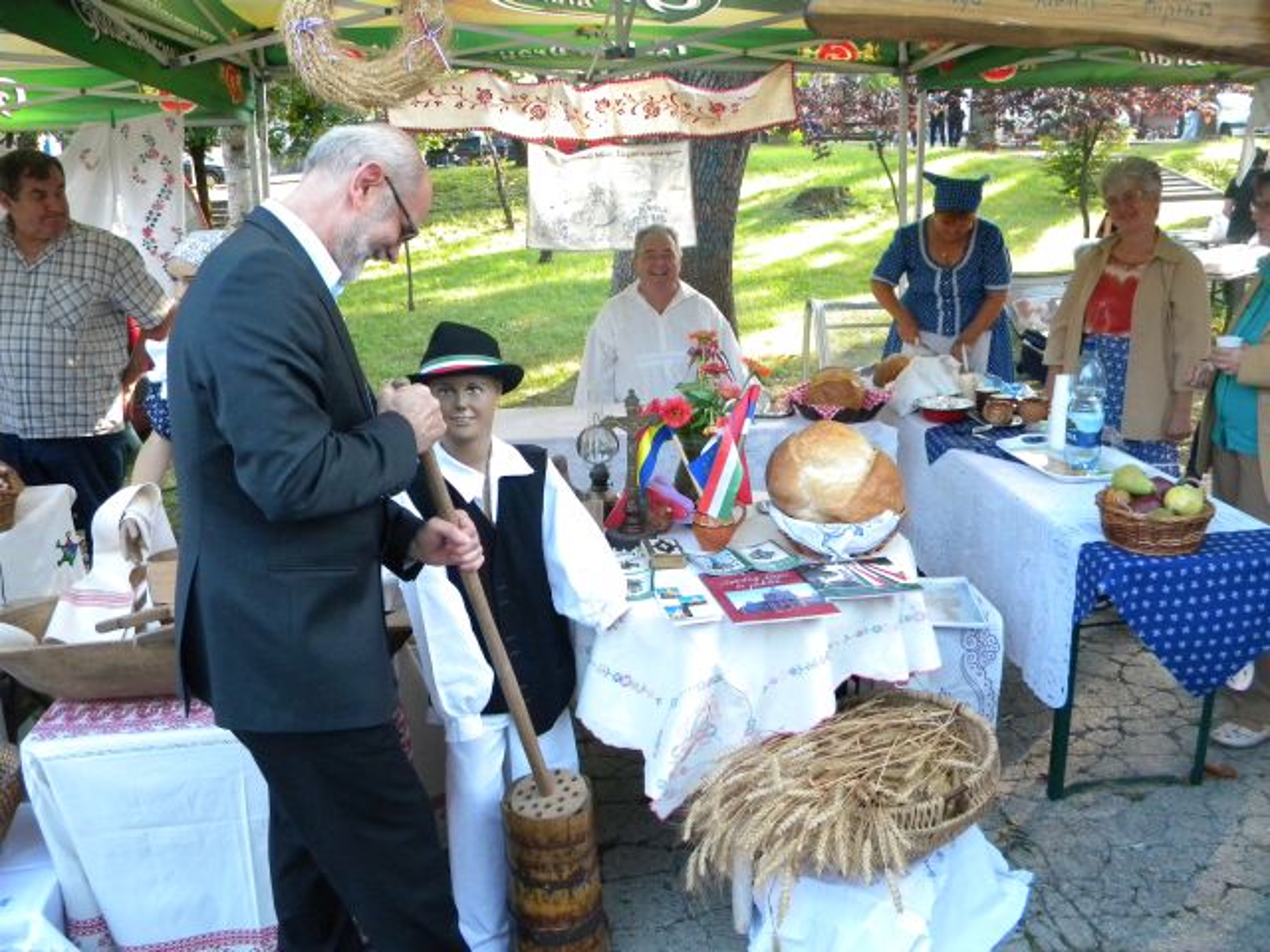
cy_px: 476
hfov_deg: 63.4
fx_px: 1027
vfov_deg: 49.7
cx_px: 635
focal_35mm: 28
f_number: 3.5
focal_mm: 5
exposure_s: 1/184
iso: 400
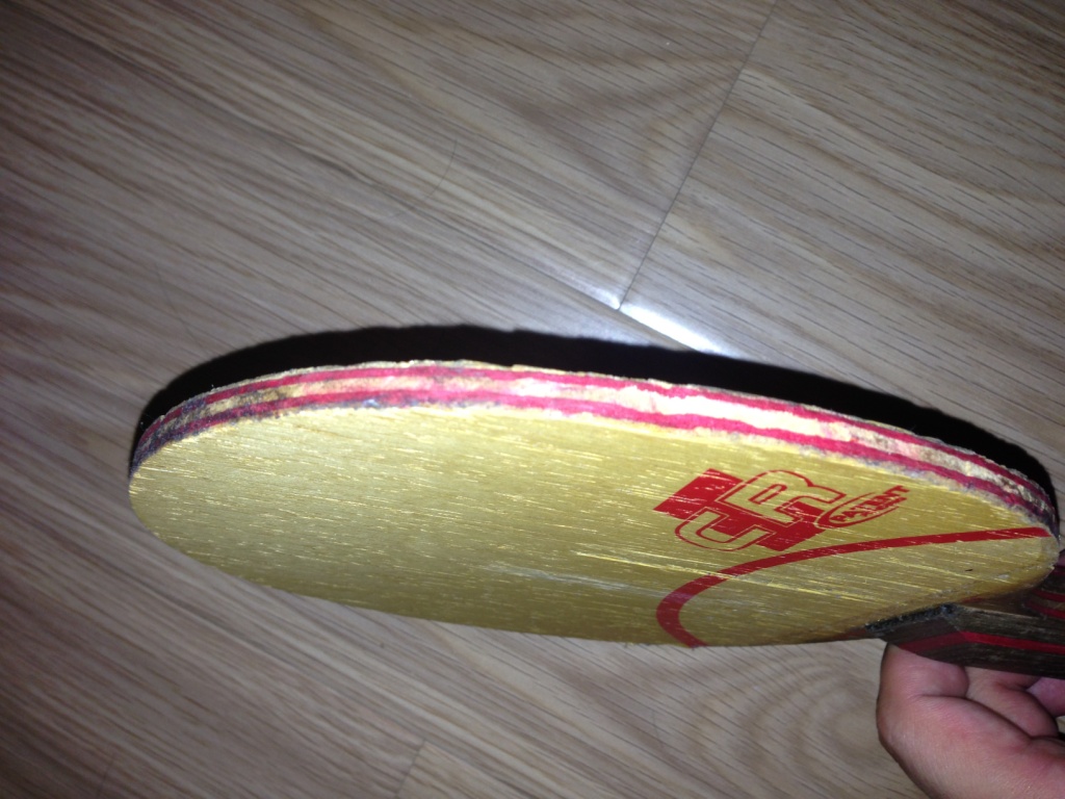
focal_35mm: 33
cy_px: 400
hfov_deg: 55.4
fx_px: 1015
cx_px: 532
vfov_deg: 42.9
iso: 50
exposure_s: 1/37
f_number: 2.4
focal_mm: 4.13
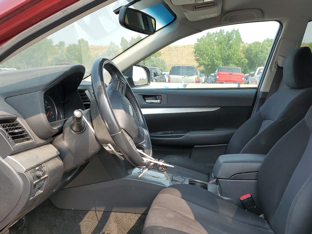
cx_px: 184
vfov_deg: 37.2
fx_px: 342
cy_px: 161
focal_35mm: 38
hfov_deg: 48.7
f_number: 1.5
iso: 50
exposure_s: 1/714
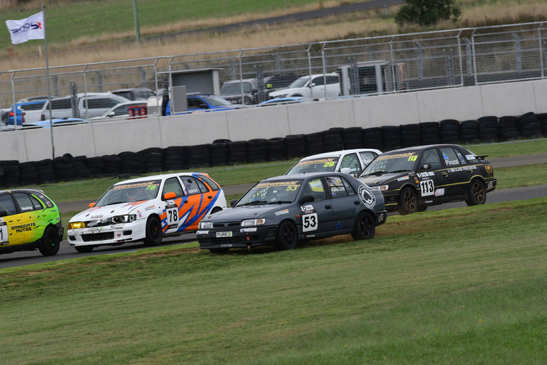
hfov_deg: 3.8
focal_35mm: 540
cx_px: 274
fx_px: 8208
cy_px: 182
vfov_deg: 2.5
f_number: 10
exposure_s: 1/640
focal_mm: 360
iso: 500
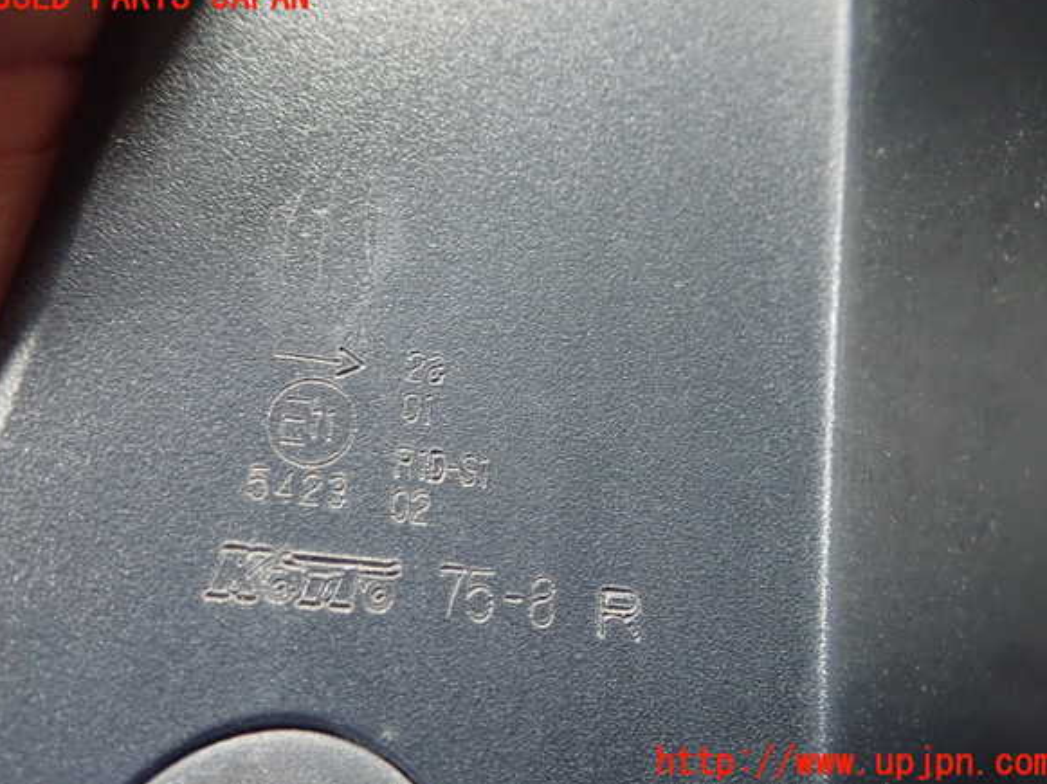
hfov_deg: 58.4
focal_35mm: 31
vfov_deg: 45.4
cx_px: 523
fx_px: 937
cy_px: 380
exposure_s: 1/80
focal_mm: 5.5
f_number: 2.3
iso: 800
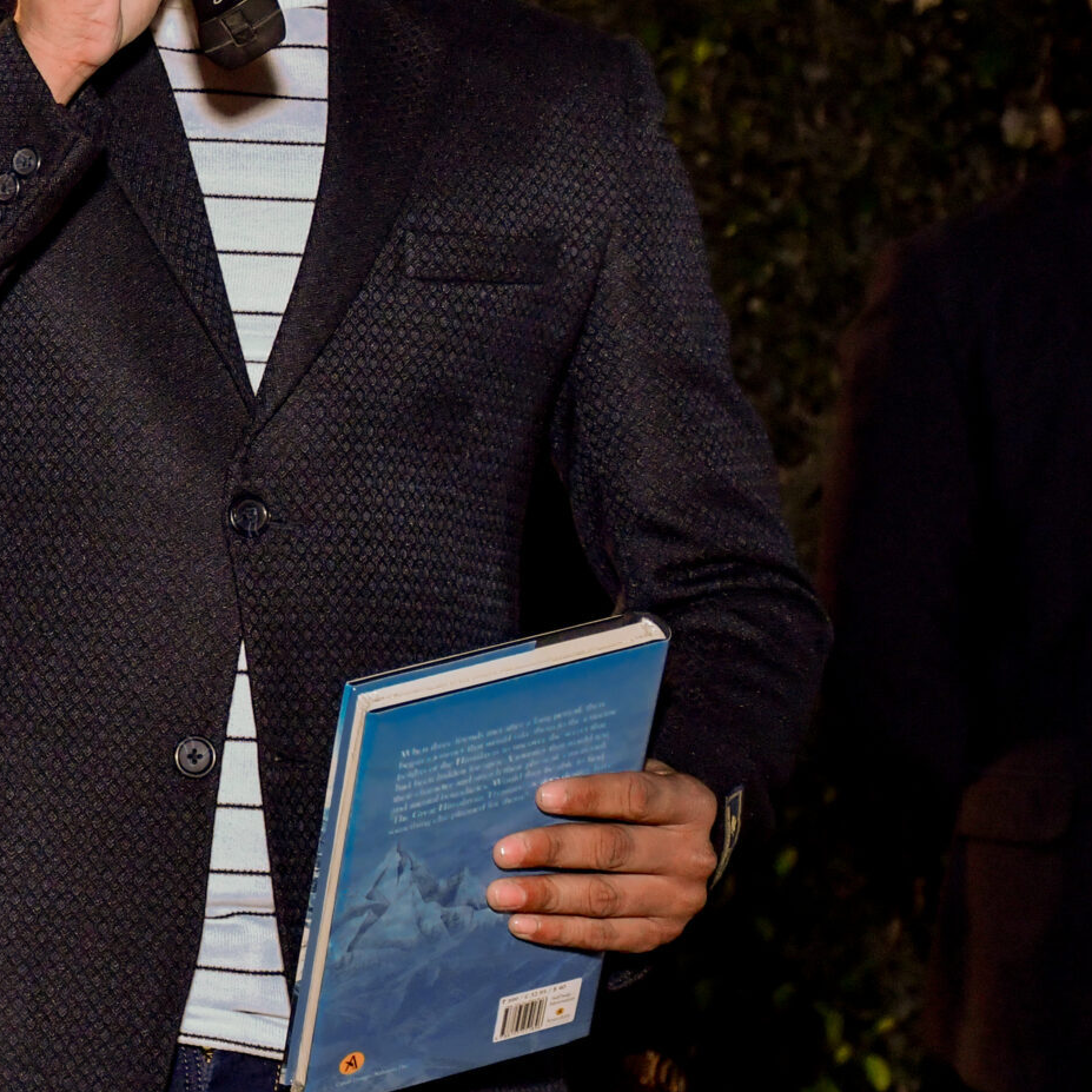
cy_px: 289
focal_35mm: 169
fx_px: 6032
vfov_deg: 10.3
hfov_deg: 10.1
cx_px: -351
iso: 1250
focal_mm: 48
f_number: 5.6
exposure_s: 1/160
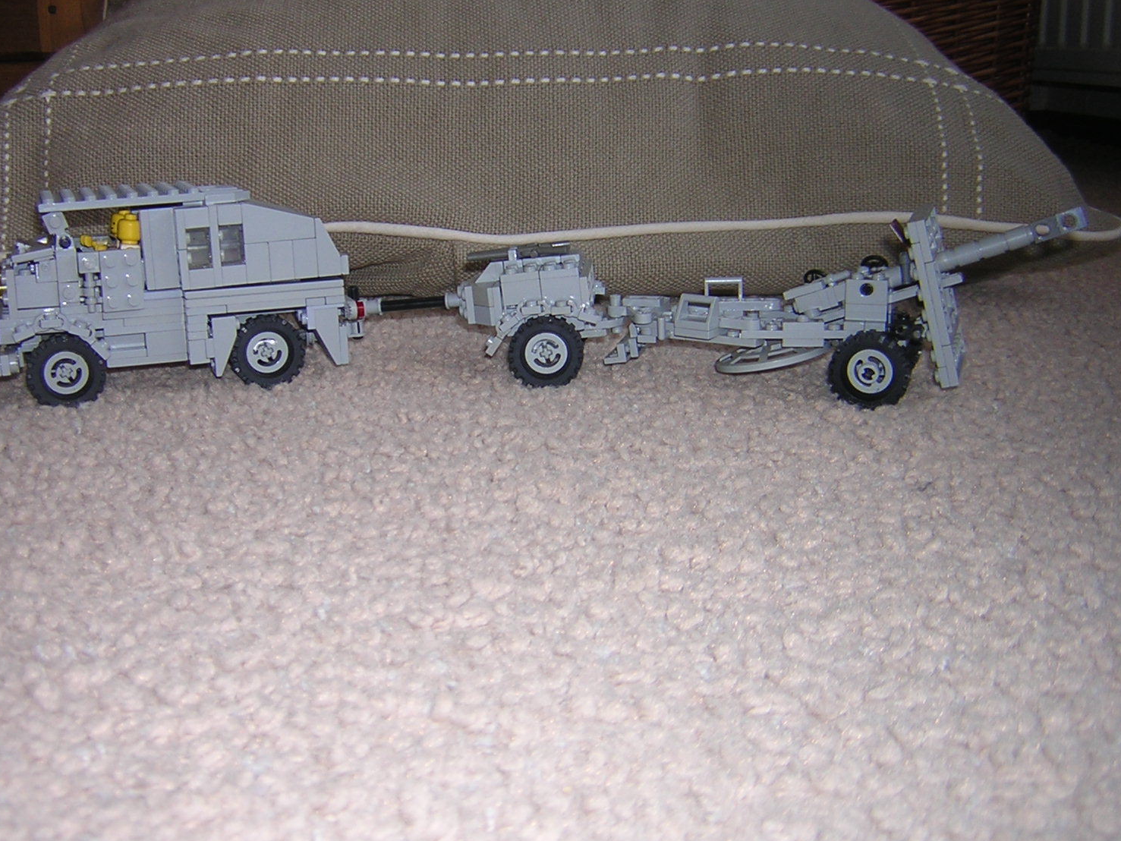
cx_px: 515
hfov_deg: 47.8
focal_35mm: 39
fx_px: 1263
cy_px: 387
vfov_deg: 36.8
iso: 100
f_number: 2.6
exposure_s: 1/60.1
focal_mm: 4.7
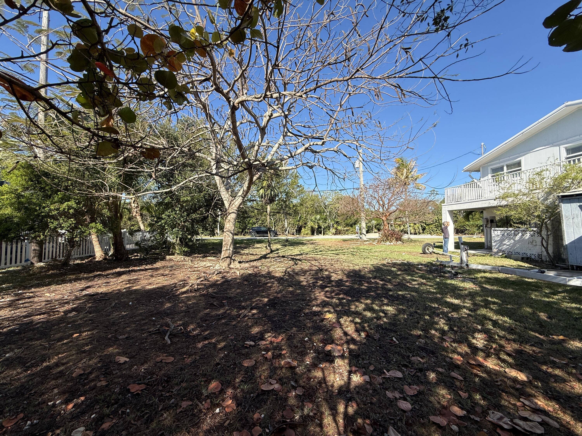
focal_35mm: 14
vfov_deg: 85.7
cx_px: 291
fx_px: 235
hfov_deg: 102.1
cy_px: 218
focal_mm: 2.22
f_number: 2.2
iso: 50
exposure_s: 1/1211
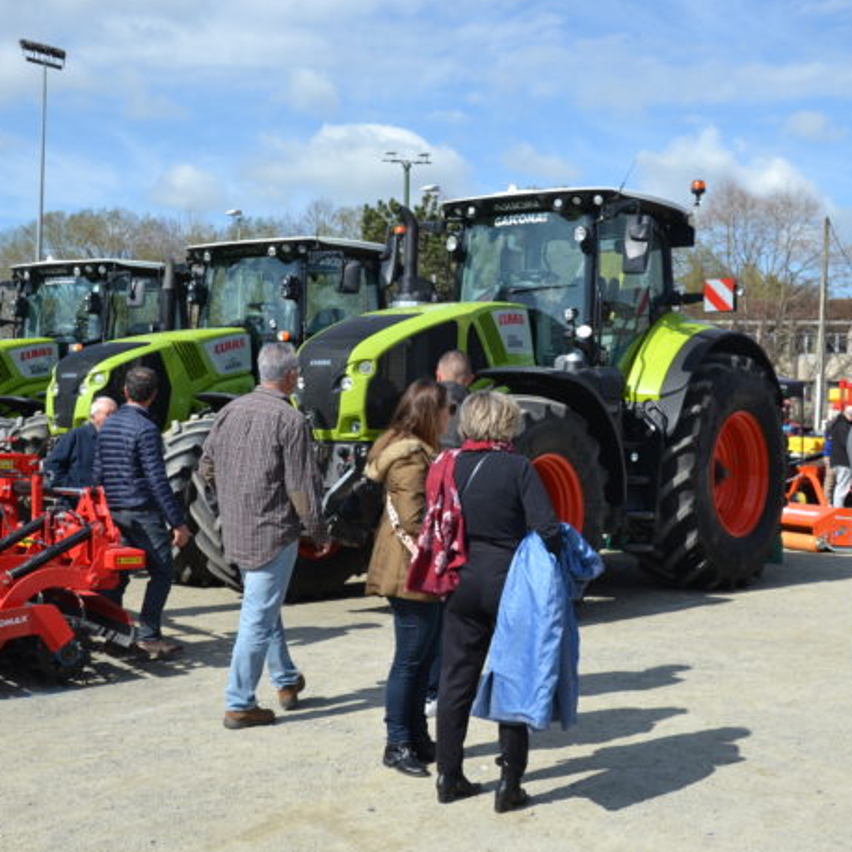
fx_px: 1355
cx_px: 445
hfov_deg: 34.9
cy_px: 420
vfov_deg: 34.9
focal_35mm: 49
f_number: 7.1
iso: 100
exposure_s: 1/200
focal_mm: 25
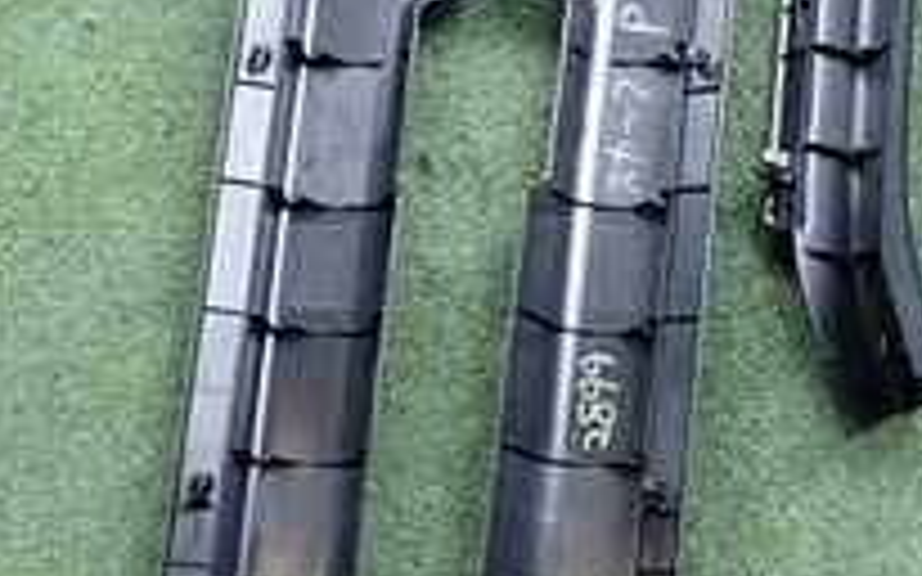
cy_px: 166
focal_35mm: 93
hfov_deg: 21.5
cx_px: 935
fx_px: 2336
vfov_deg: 14.0
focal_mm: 5.4
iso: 125
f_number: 2.3
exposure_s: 1/125
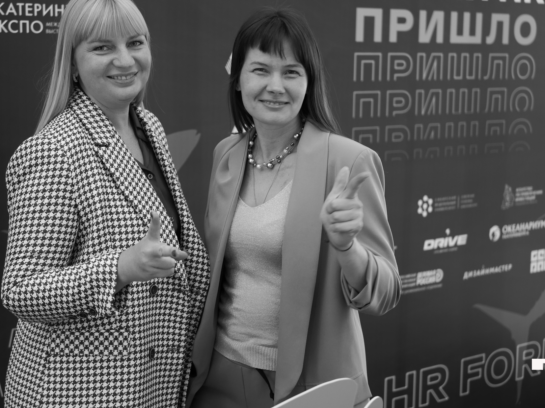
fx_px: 913
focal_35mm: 58
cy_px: 173
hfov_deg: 33.2
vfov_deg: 25.2
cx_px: 252
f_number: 1.7
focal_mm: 25
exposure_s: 1/60
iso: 200
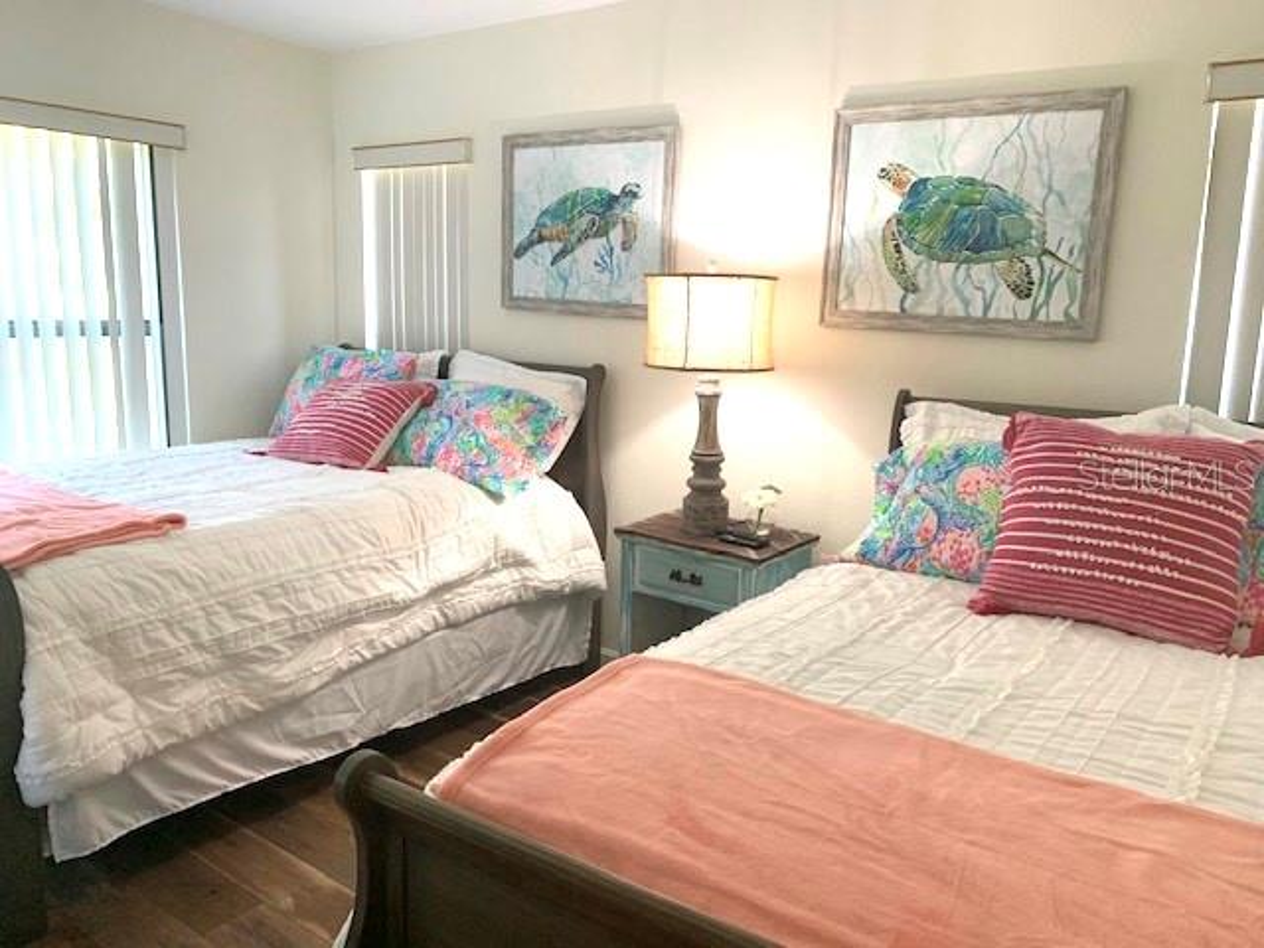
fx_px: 949
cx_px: 632
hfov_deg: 67.3
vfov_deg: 53.1
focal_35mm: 26
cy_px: 474
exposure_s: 1/60
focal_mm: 4.25
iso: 160
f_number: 1.8
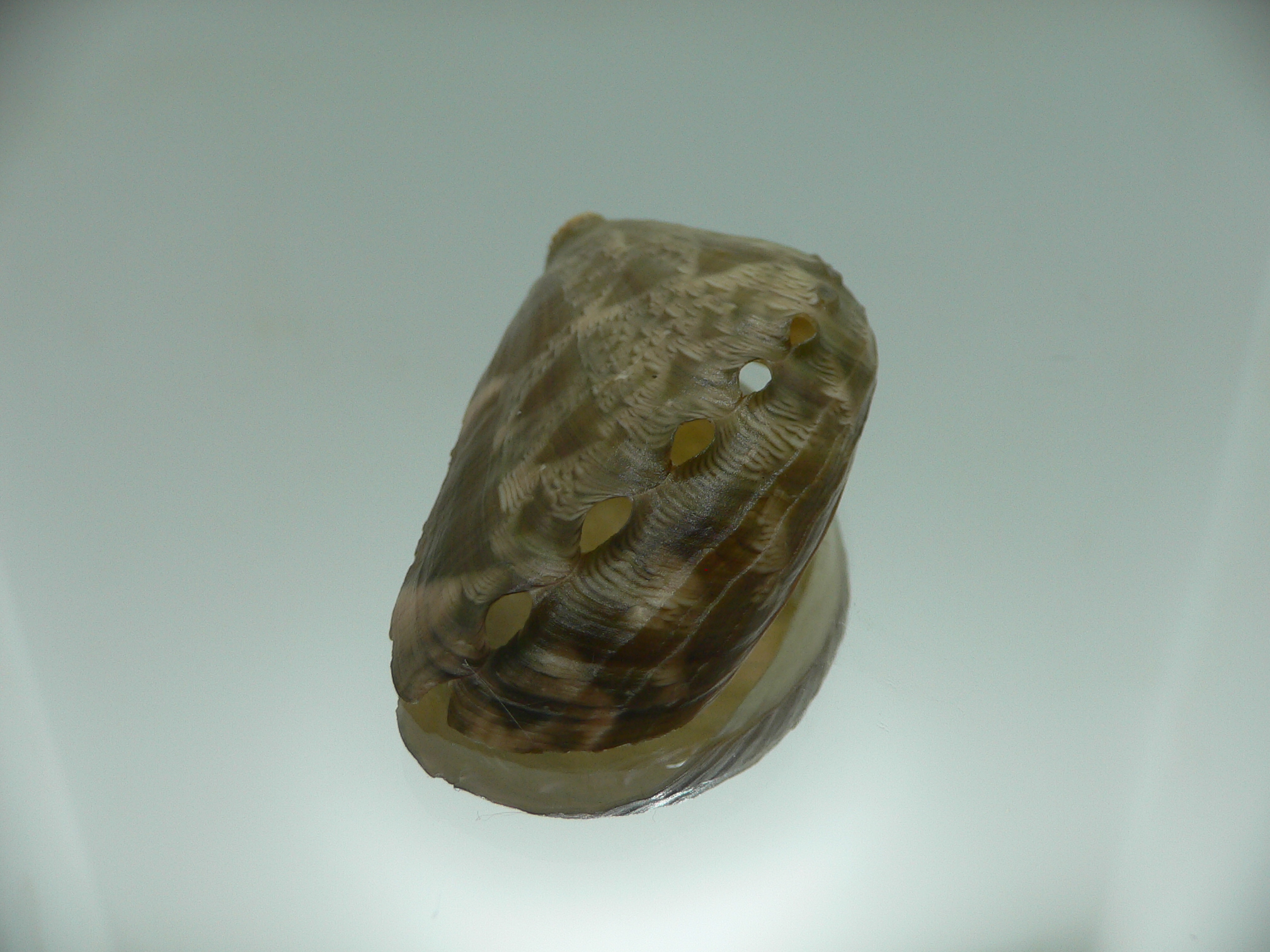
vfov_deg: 40.7
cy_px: 476
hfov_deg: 52.6
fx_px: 1284
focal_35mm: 35
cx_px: 635
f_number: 2.8
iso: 80
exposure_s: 1/100
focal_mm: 4.6
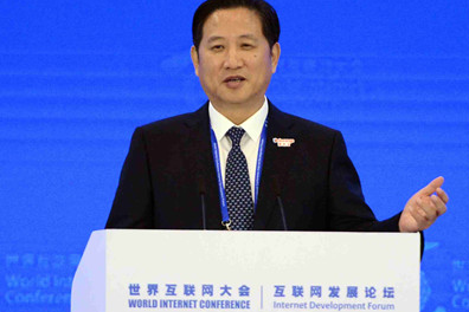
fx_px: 2957
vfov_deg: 6.1
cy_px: 148
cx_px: 257
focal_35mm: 227
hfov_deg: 9.1
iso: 1600
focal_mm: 200
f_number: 2.8
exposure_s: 1/400
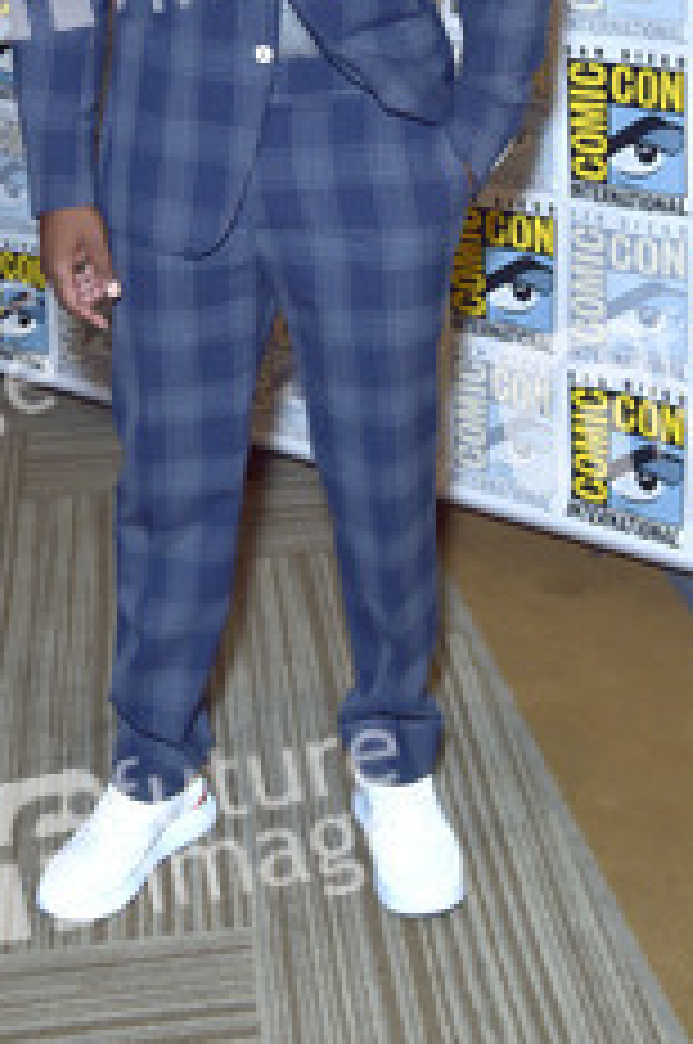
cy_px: 162
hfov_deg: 17.9
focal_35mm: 76
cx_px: 317
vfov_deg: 26.0
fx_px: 2201
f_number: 6.3
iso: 1000
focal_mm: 44
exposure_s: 1/250
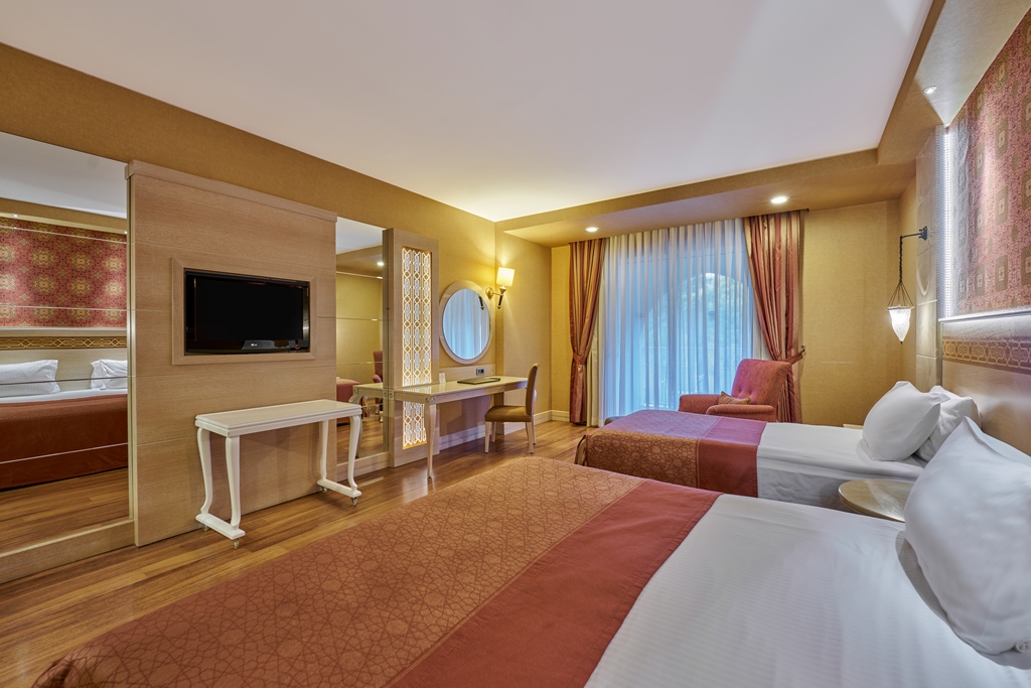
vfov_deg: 81.2
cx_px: 516
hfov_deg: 104.2
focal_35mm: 14
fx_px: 401
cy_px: 344
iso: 100
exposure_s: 13
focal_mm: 14
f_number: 7.1
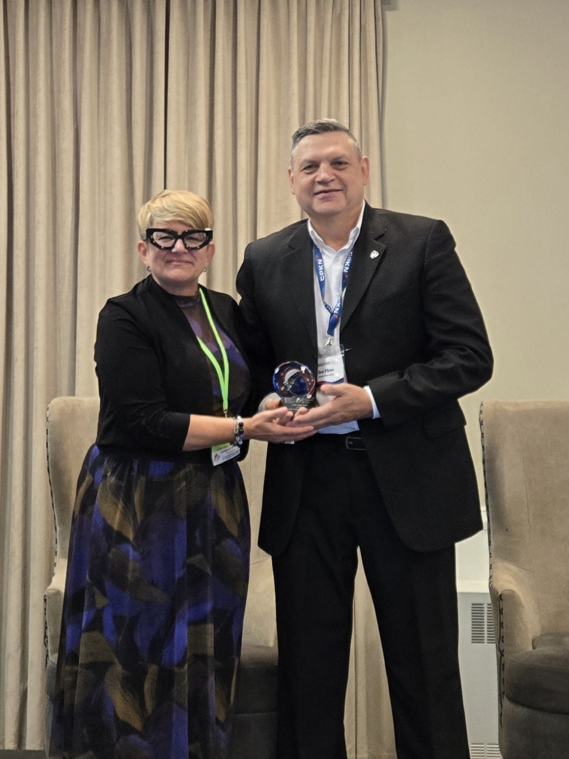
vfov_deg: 73.9
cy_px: 380
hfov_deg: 58.9
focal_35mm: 23
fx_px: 504
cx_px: 284
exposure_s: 1/120
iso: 320
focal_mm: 5.4
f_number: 1.8
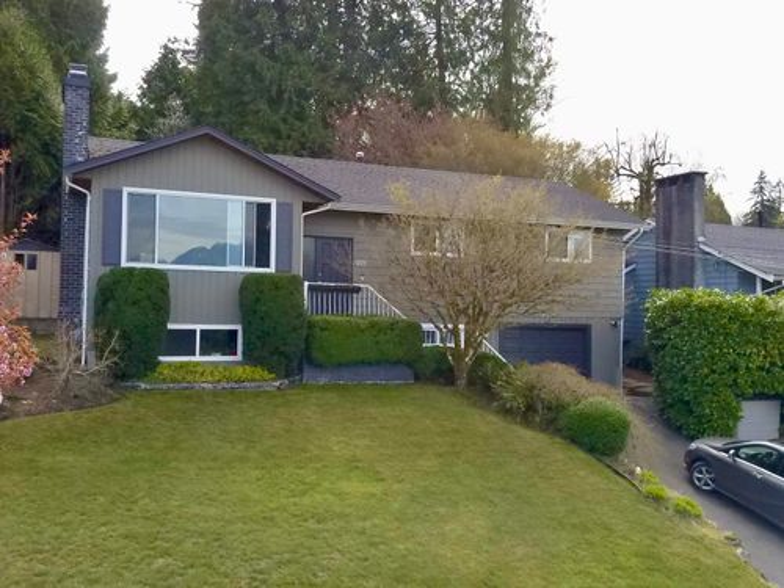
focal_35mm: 26
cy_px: 294
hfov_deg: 67.3
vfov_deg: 53.1
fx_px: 589
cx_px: 392
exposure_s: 1/3205
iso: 800
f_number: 2.2
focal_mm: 4.73
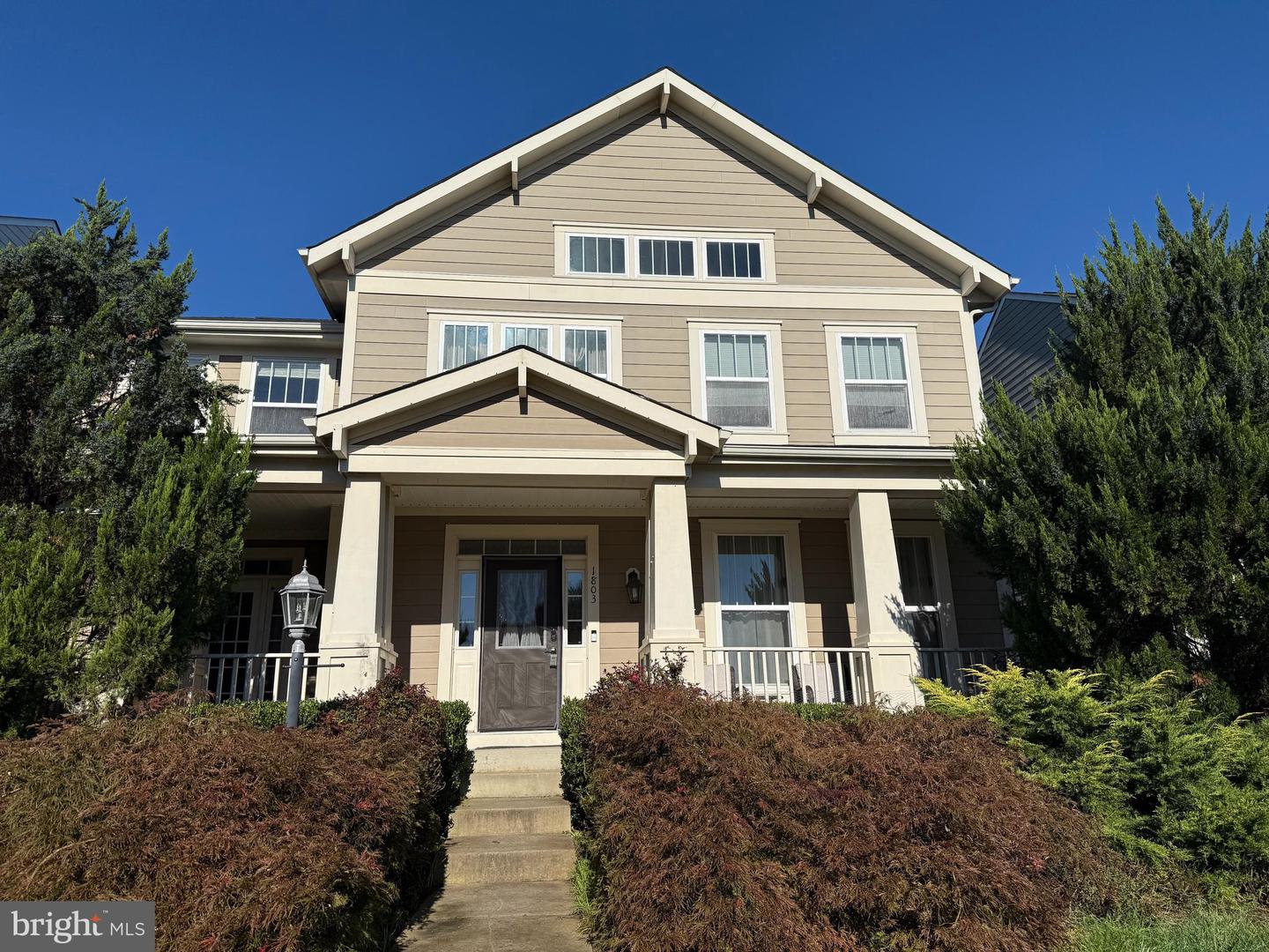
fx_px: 880
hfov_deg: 71.6
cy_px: 476
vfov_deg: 56.8
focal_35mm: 24
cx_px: 634
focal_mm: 6.76
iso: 80
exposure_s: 1/10309
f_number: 1.78
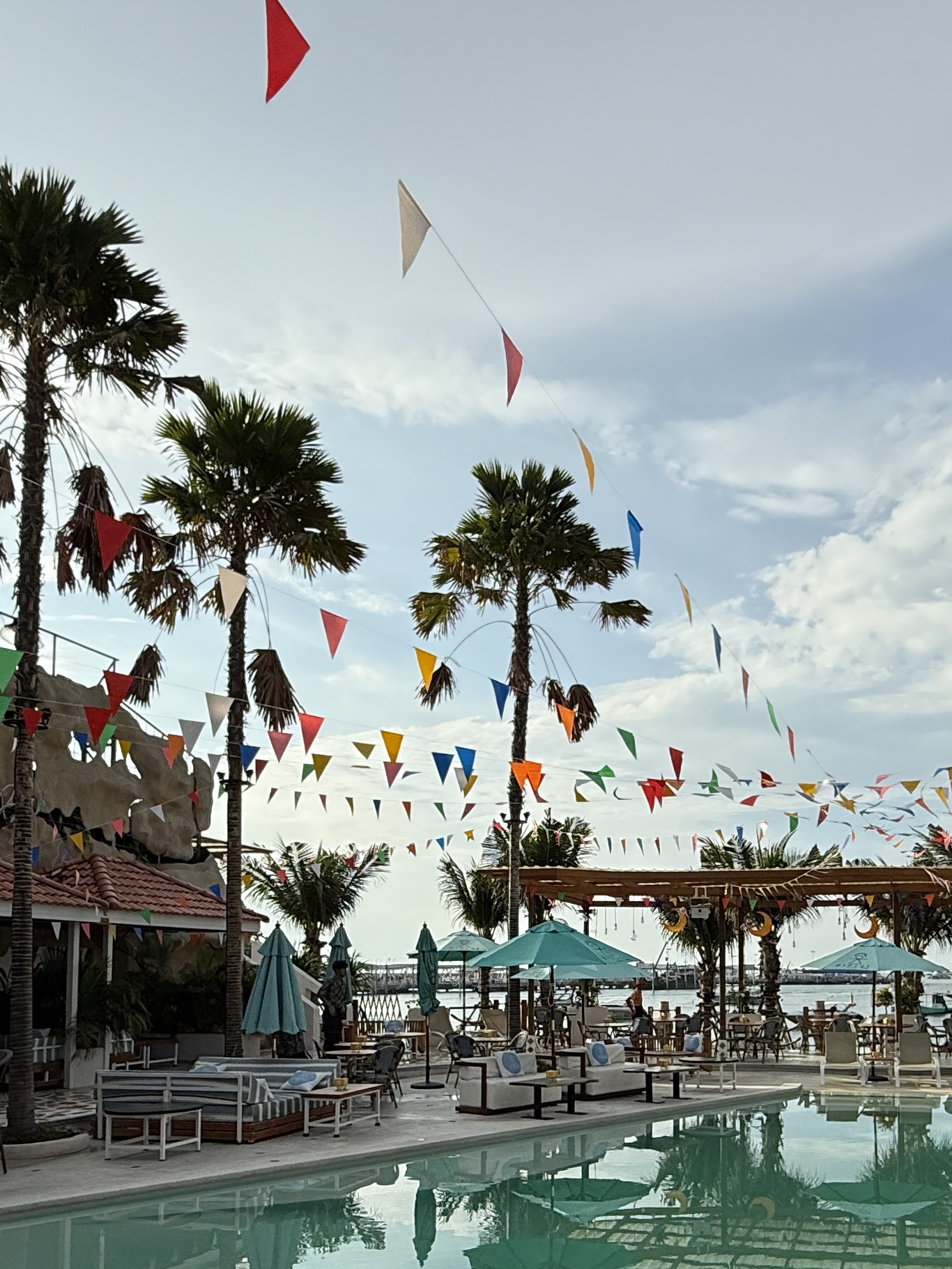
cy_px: 905
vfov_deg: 56.3
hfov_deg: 44.9
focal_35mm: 31
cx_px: 617
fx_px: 1137
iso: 50
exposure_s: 1/3460
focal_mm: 2.22
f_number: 2.2
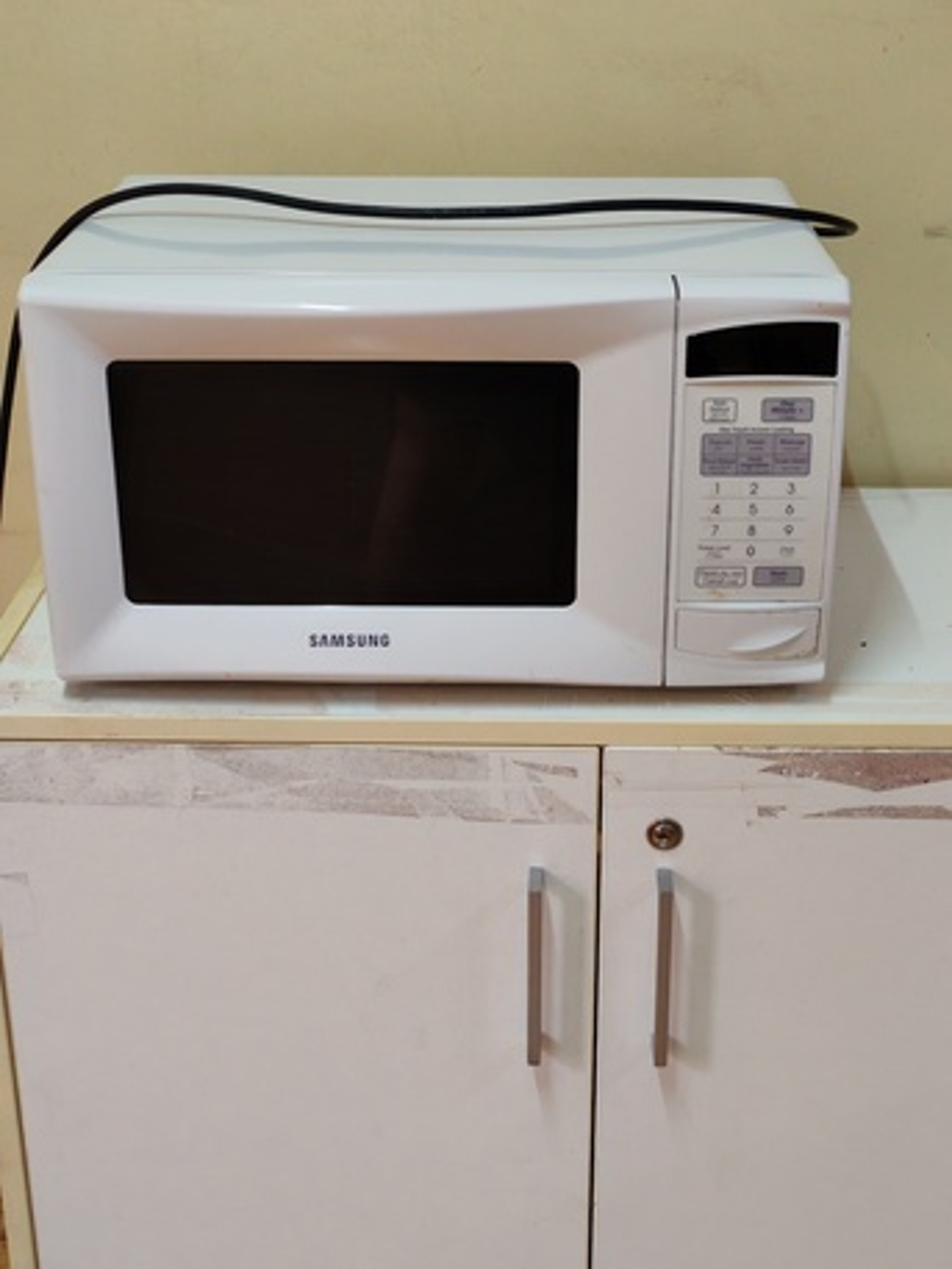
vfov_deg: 35.5
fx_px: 1979
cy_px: 634
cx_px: 476
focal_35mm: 54
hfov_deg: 27.0
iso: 500
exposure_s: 1/50
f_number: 1.95
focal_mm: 5.52
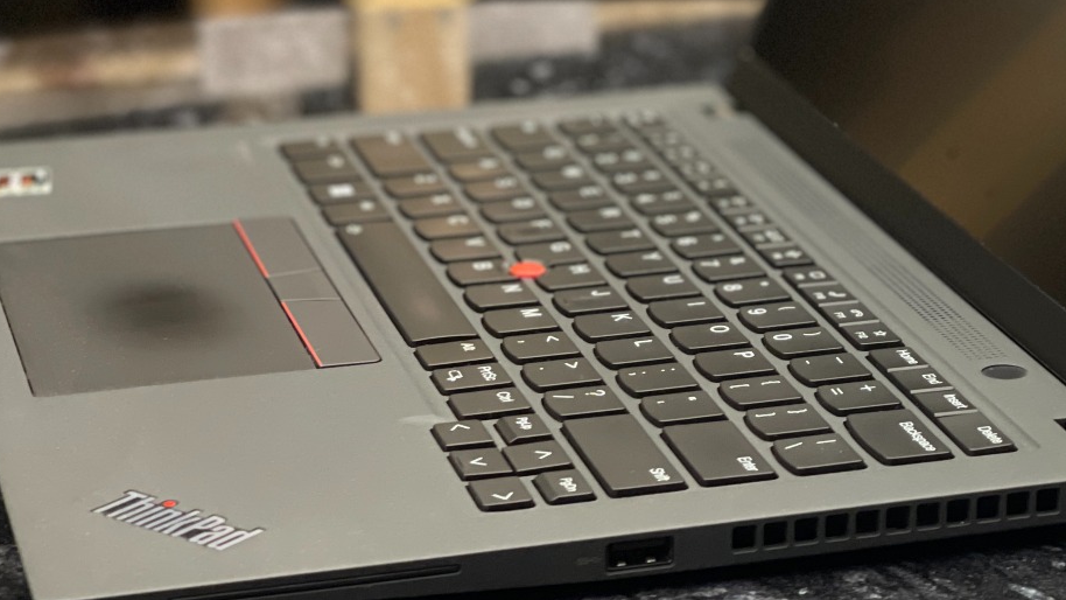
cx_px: 797
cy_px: 51
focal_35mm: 122
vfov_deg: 9.9
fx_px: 3448
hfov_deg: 17.5
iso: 320
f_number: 2.2
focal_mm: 7.5
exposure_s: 1/40
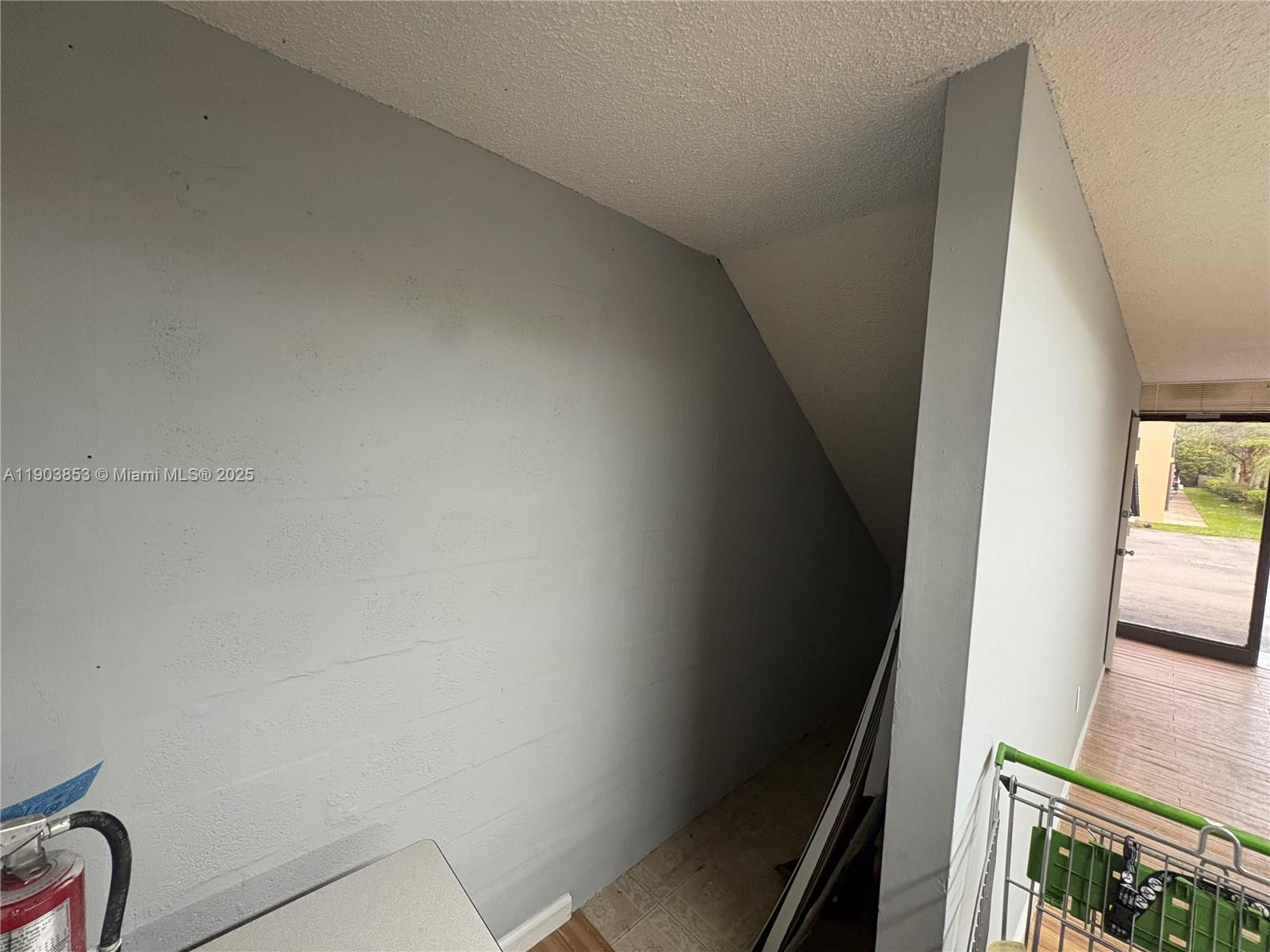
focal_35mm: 14
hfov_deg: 102.1
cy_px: 476
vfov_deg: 85.7
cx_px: 635
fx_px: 514
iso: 320
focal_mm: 2.22
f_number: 2.2
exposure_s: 1/60
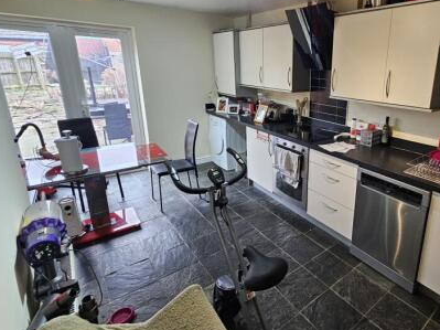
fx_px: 241
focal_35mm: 19
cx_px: 312
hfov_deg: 80.2
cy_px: 136
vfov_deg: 68.1
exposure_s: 1/50
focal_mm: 2.2
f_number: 2.2
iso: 160
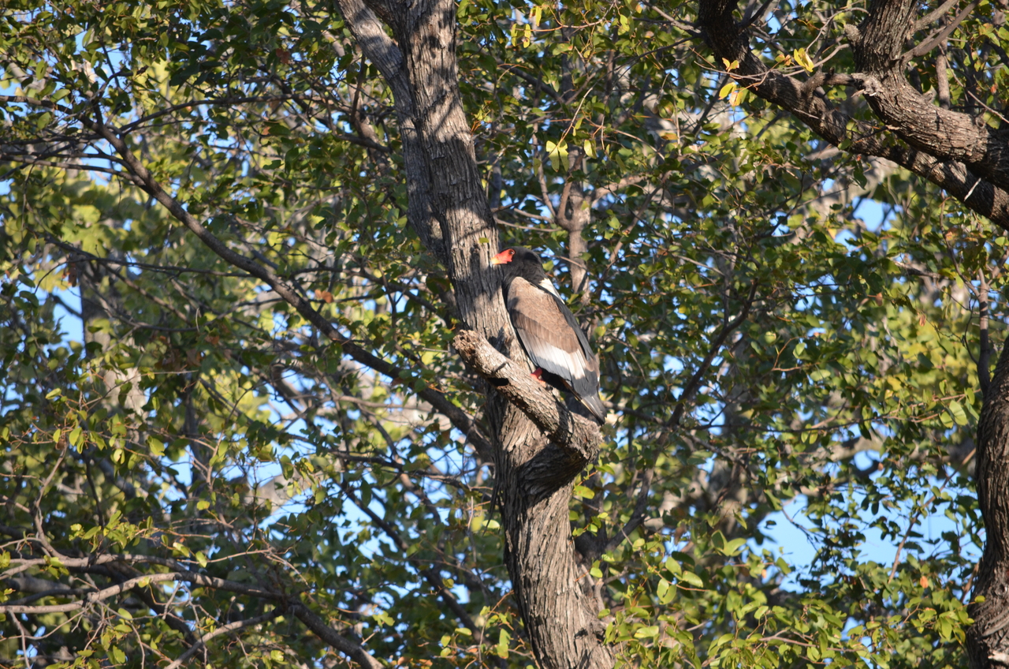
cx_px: 504
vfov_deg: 3.0
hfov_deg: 4.6
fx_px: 12587
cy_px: 334
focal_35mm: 450
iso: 400
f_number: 5.6
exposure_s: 1/500
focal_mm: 300
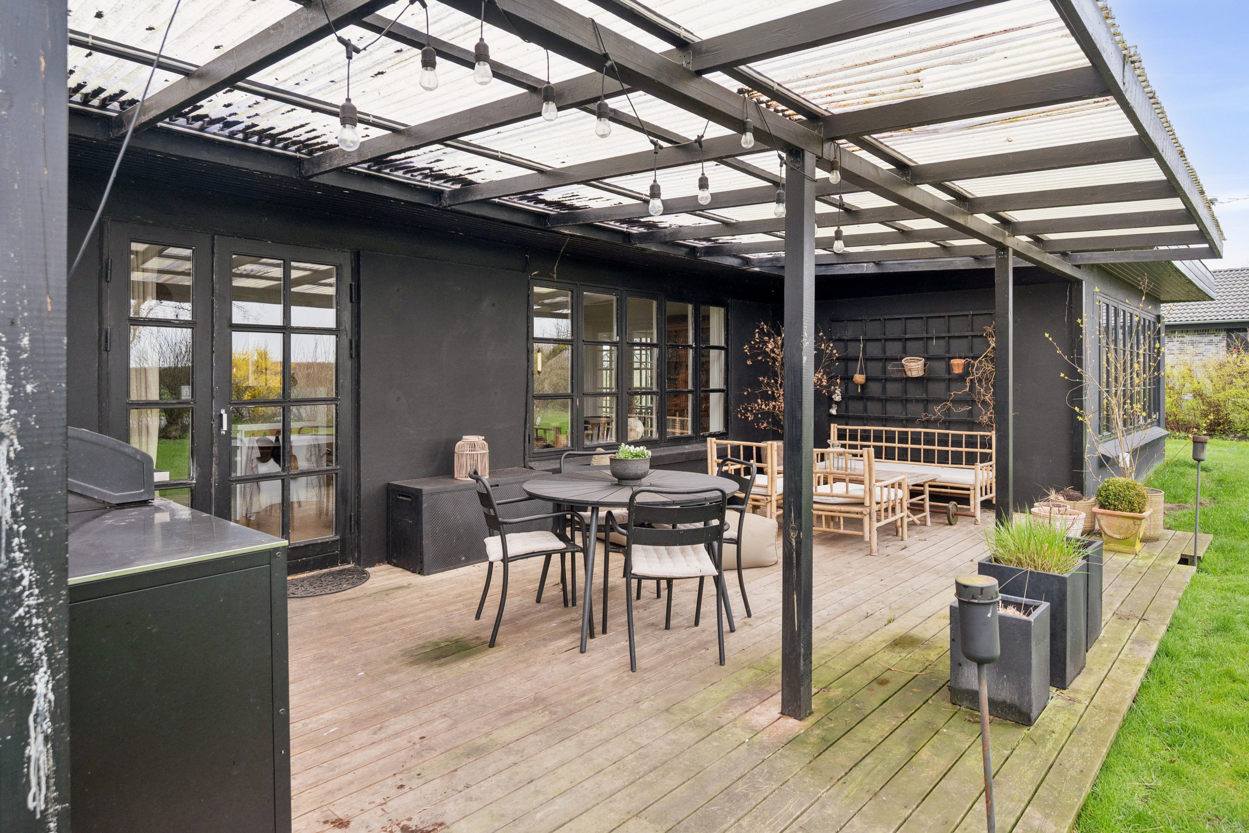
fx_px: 711
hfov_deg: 82.6
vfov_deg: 60.7
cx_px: 624
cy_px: 416
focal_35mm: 20
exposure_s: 1/160
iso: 800
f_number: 6.3
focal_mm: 20.5
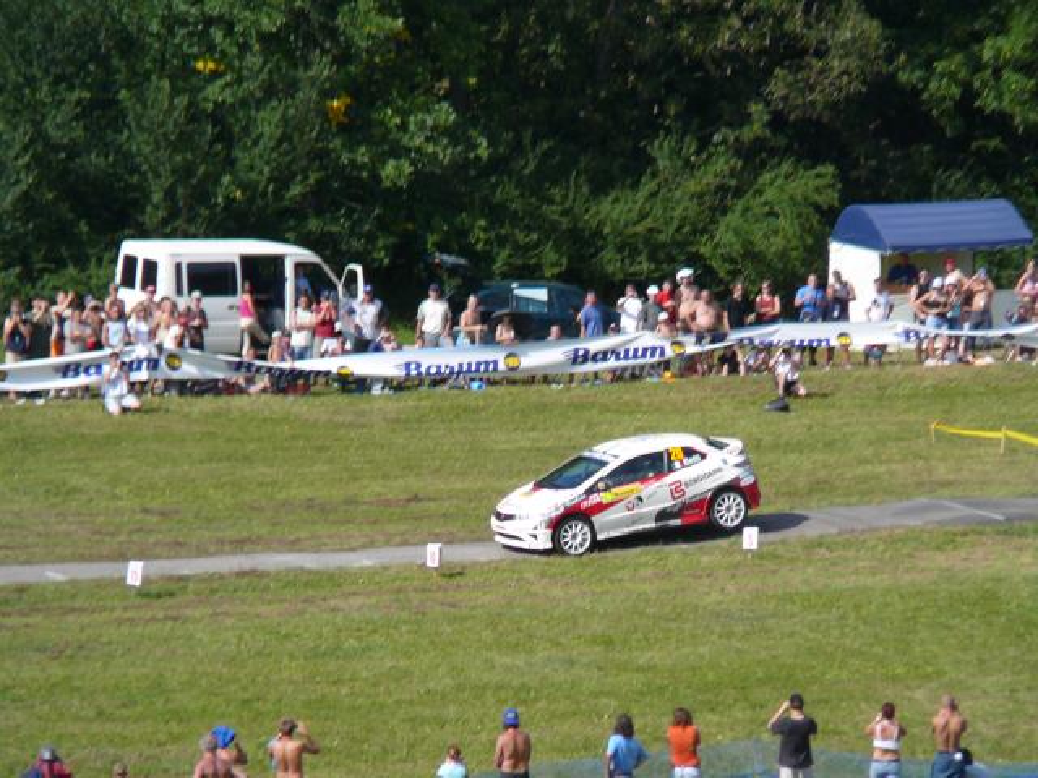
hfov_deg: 5.7
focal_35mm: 350
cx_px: 519
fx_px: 10495
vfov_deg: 4.2
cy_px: 389
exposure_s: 1/800
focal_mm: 52
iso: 80
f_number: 4.2
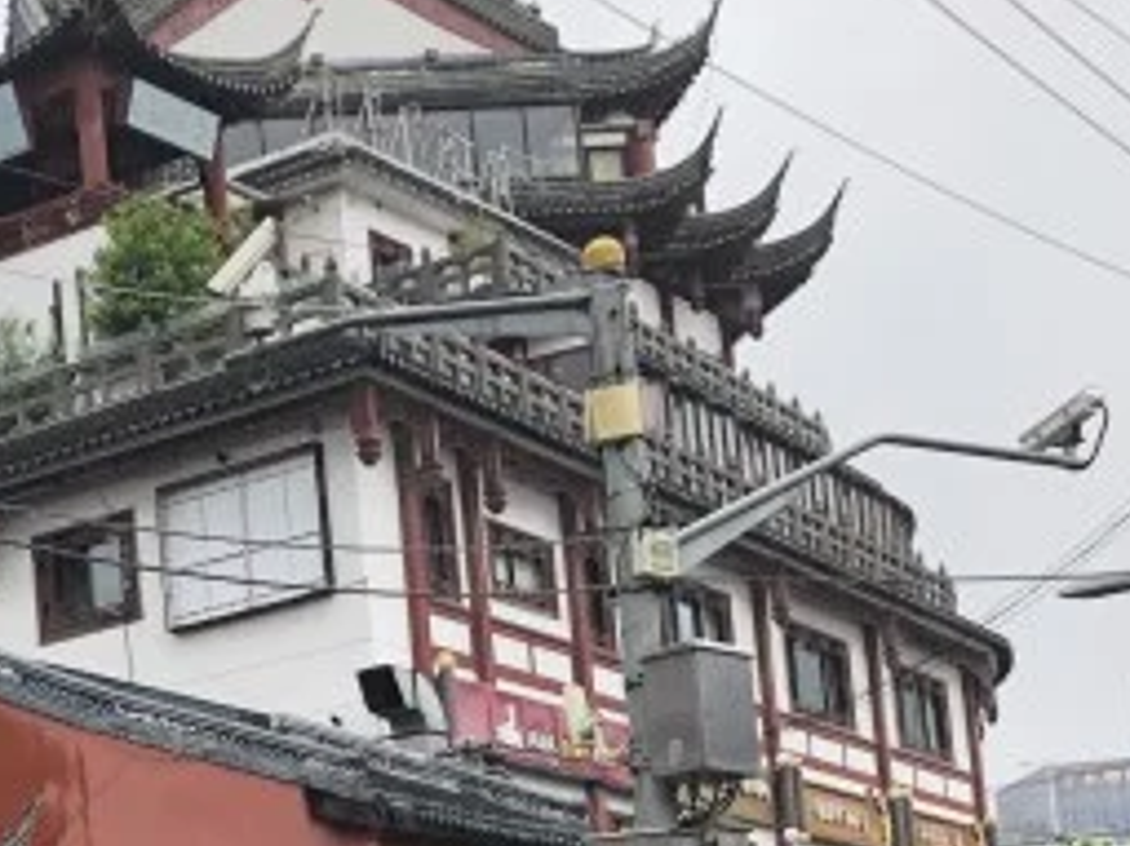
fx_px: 2871
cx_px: -270
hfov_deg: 20.6
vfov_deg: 16.0
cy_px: 1081
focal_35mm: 88
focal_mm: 4
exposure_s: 1/375
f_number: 1.8
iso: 20
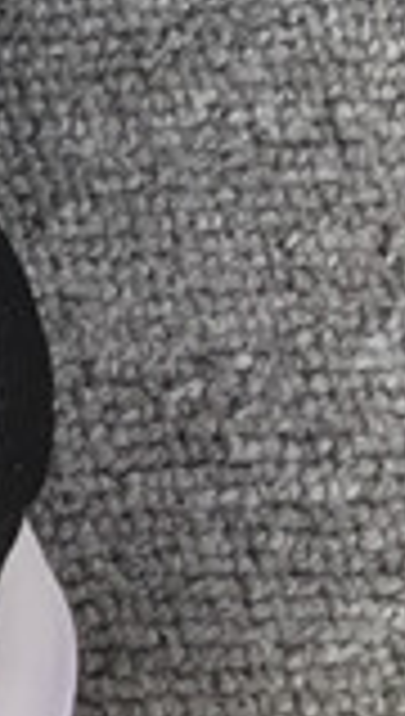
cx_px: -1210
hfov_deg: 5.5
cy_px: -34
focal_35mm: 191
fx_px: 3629
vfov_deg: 11.1
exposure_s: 1/100
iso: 25
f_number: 2.4
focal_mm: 3.3
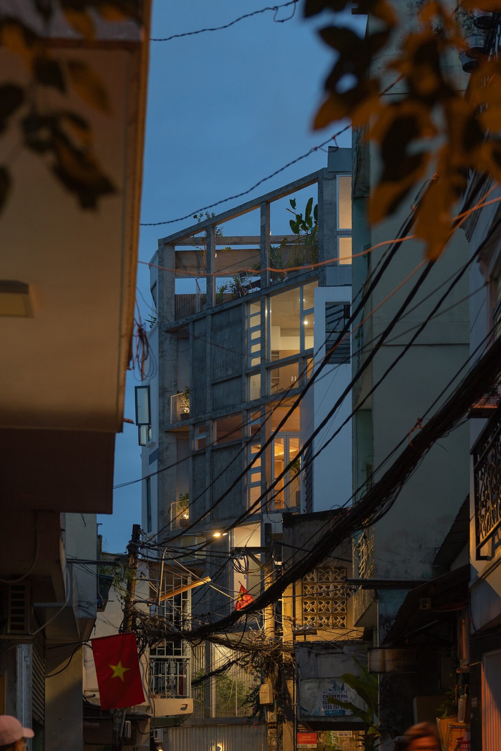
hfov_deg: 23.8
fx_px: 1189
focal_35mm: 57
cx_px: 267
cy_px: 475
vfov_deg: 34.8
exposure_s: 1/20
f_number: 2.8
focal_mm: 44
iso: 200
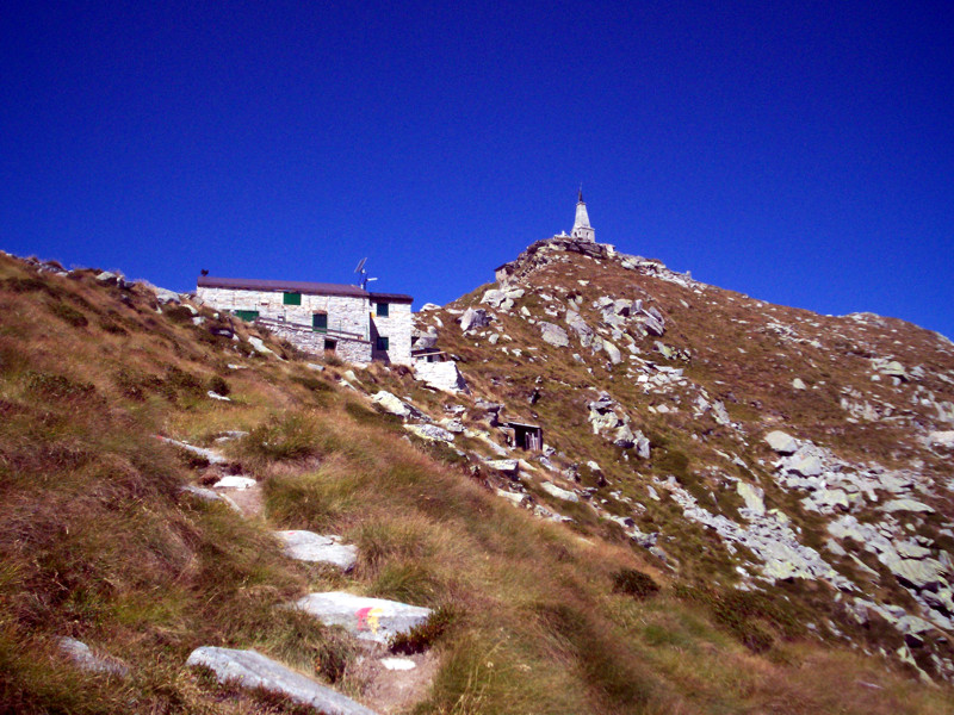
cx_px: 477
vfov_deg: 39.7
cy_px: 358
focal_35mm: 36
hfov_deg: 51.4
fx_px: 992
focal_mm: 5.9
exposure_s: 1/994
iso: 100
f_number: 4.5
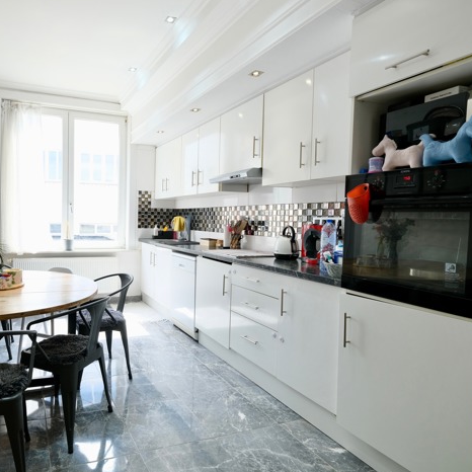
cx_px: 134
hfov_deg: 68.7
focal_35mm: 21
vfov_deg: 72.1
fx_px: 324
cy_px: 236
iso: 320
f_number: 4
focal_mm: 10.5
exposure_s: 1/50
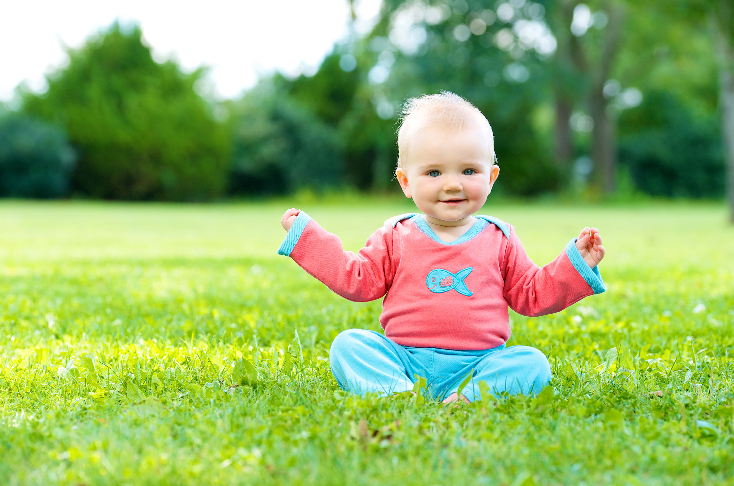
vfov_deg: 9.3
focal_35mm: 147
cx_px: 367
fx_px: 2991
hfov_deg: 14.0
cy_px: 243
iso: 100
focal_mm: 98
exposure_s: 1/100
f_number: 4
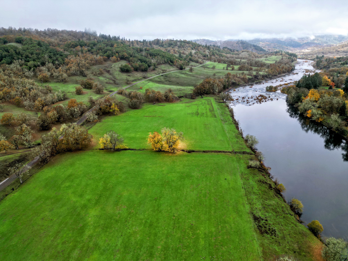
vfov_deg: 56.8
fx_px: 241
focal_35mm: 24
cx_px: 174
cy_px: 130
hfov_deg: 71.6
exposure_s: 1/1000
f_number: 1.7
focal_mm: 6.72
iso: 200
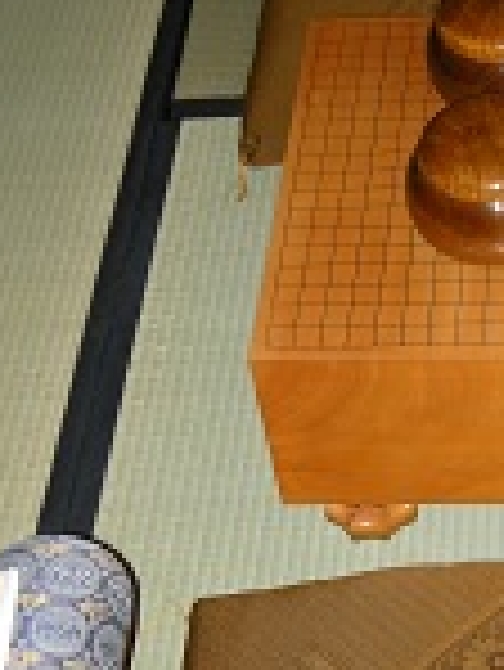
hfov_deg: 15.6
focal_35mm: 94
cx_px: 400
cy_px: 427
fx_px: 1822
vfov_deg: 20.8
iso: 64
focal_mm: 7.5
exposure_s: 1/60
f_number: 2.7
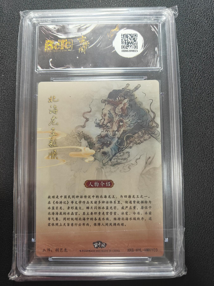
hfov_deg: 56.8
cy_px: 143
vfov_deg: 71.6
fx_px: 198
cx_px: 107
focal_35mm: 24
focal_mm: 5.59
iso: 200
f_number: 1.8
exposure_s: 1/50
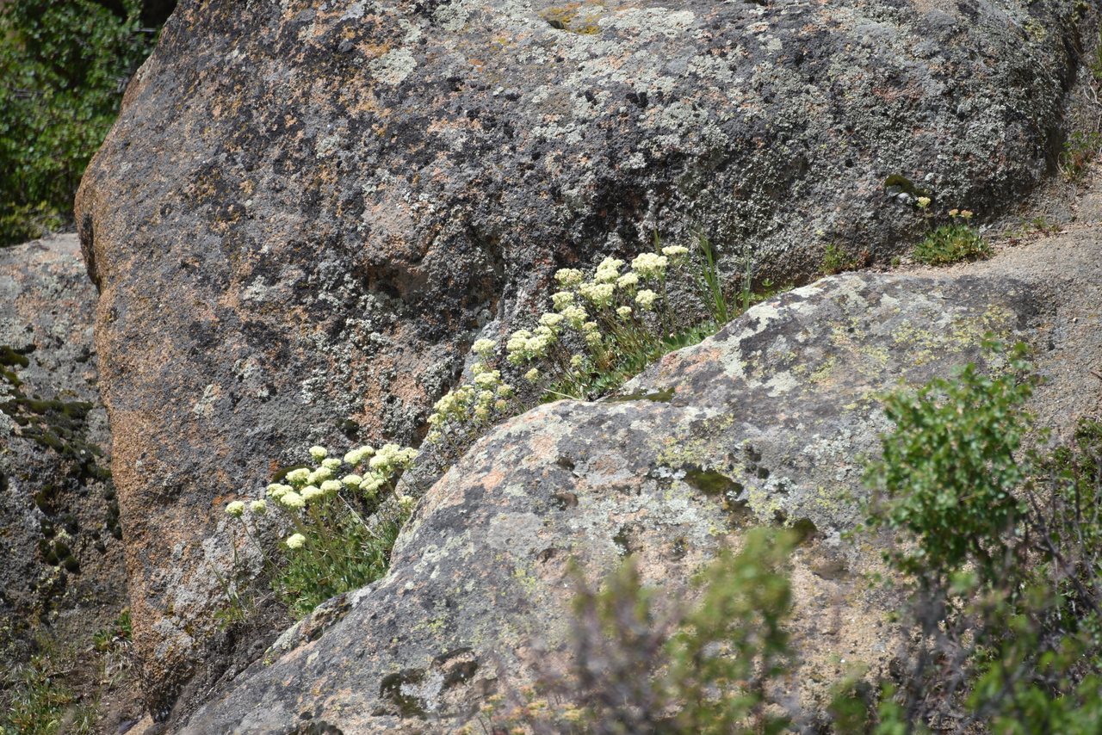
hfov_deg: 6.9
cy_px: 368
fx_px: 9185
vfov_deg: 4.6
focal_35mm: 300
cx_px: 551
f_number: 5.6
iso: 140
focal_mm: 300
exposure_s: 1/640
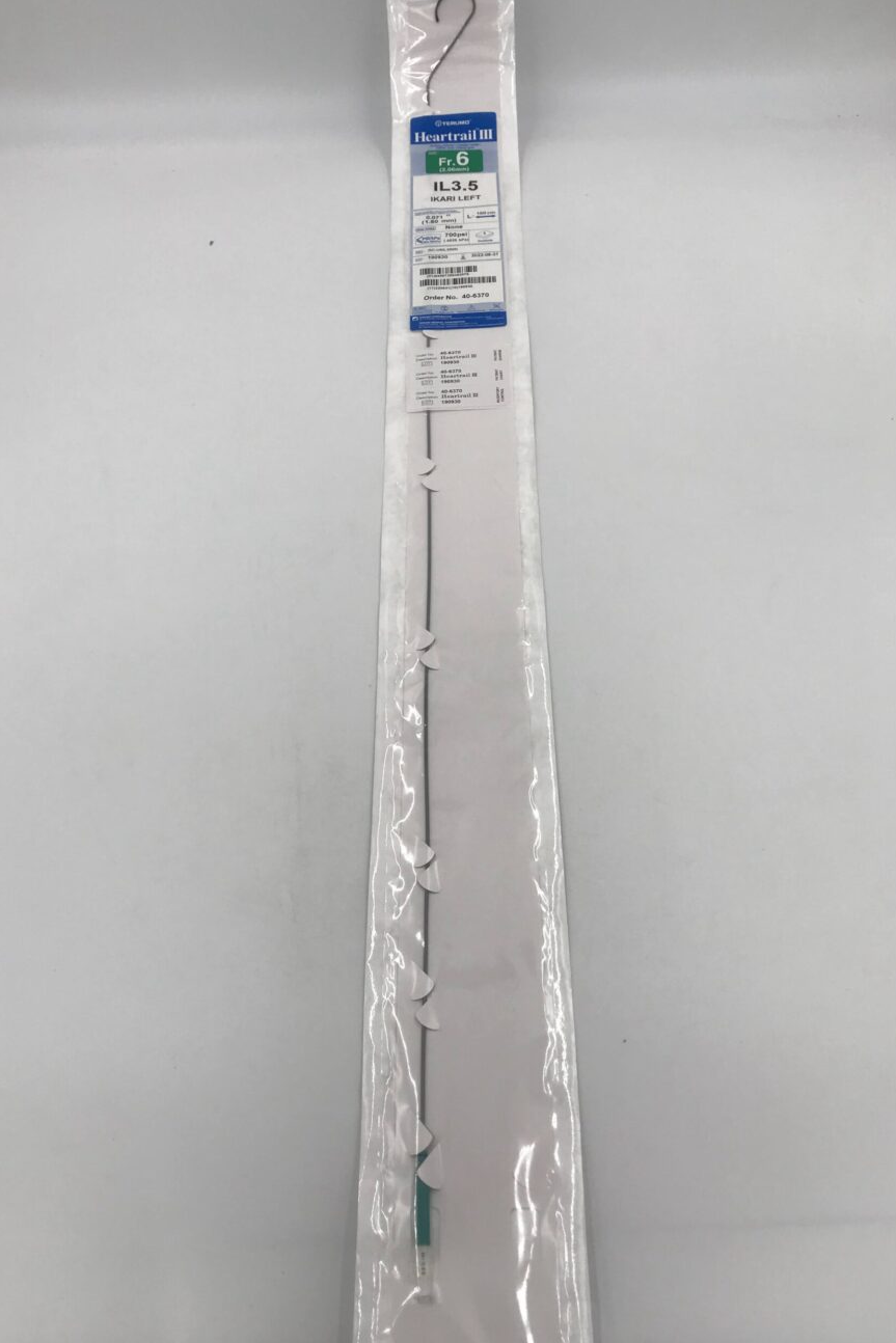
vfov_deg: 61.9
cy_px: 657
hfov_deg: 43.6
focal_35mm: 30
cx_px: 417
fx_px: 1120
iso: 20
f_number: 1.8
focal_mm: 3.99
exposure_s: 1/297
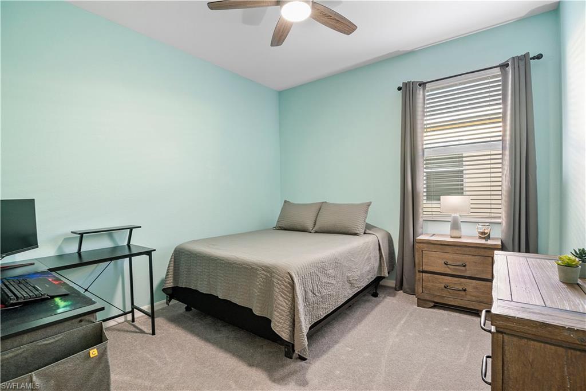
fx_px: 374
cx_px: 293
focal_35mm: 23
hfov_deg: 76.1
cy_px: 196
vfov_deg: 55.1
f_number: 8
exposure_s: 1/15
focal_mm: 23
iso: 500
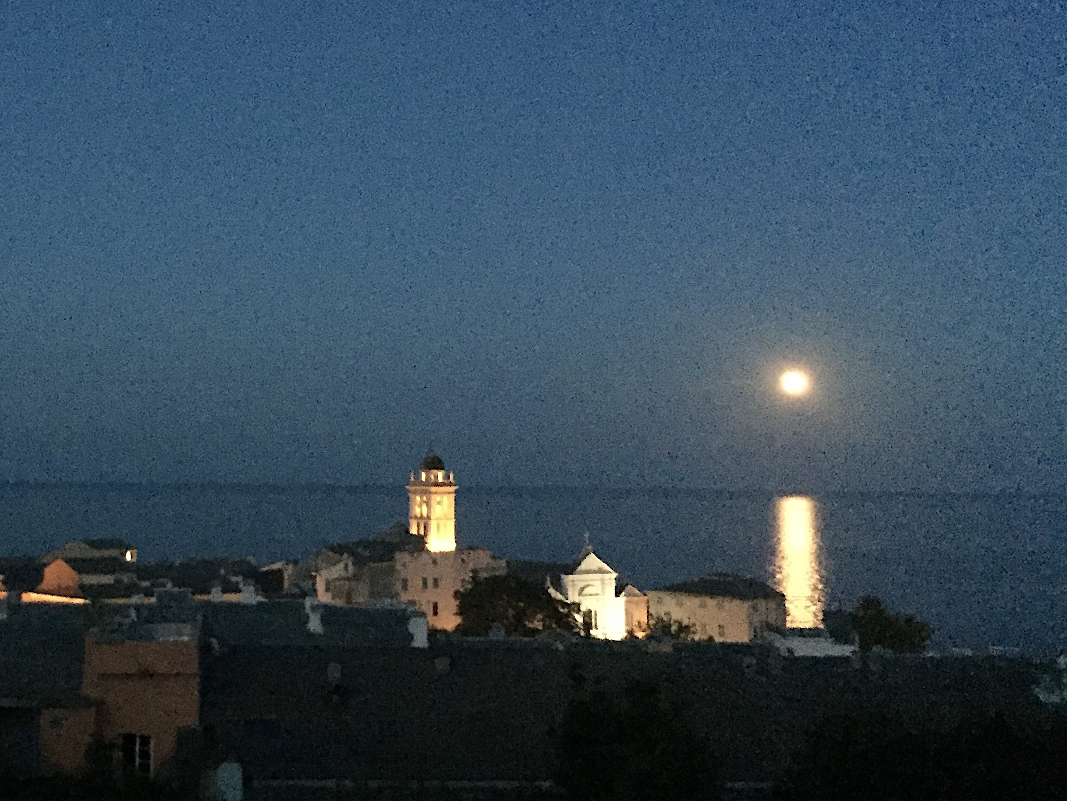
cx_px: 256
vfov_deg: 30.2
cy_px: 337
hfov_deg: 38.5
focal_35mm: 48
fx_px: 1480
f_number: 2.2
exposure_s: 1/17
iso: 2000
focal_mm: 4.15
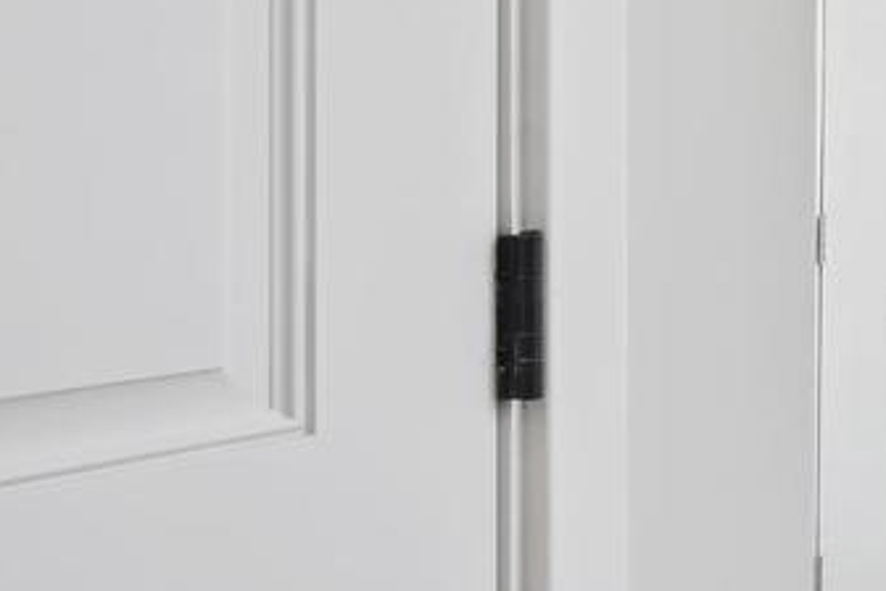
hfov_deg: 19.8
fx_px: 1477
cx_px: 1727
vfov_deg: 22.4
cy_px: 156
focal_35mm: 60
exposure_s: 1/80
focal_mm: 14
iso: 200
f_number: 9
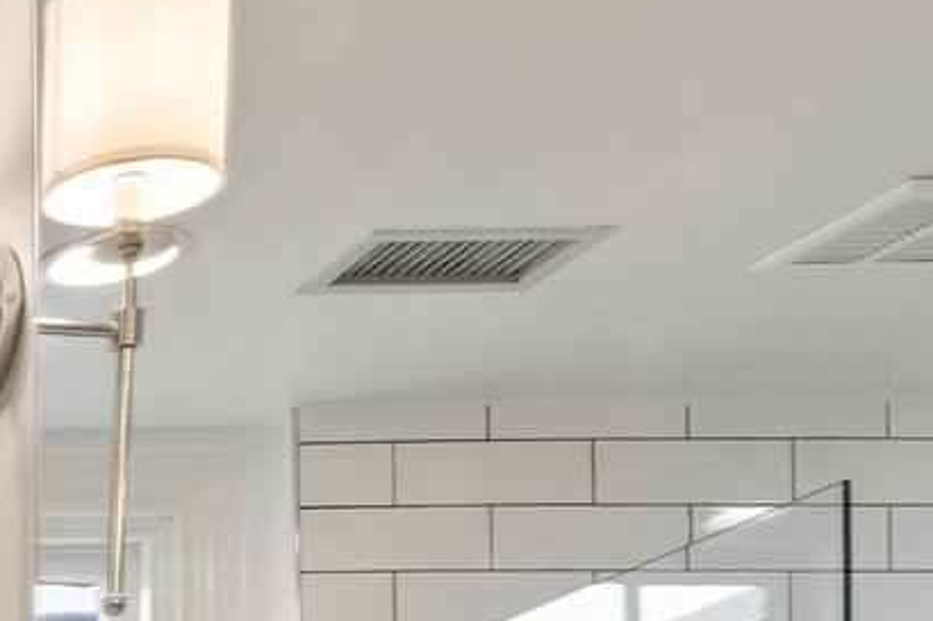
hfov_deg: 18.7
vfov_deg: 13.9
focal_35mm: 80
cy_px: 1305
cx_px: -810
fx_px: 2072
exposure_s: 1/10
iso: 500
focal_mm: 16
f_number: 10
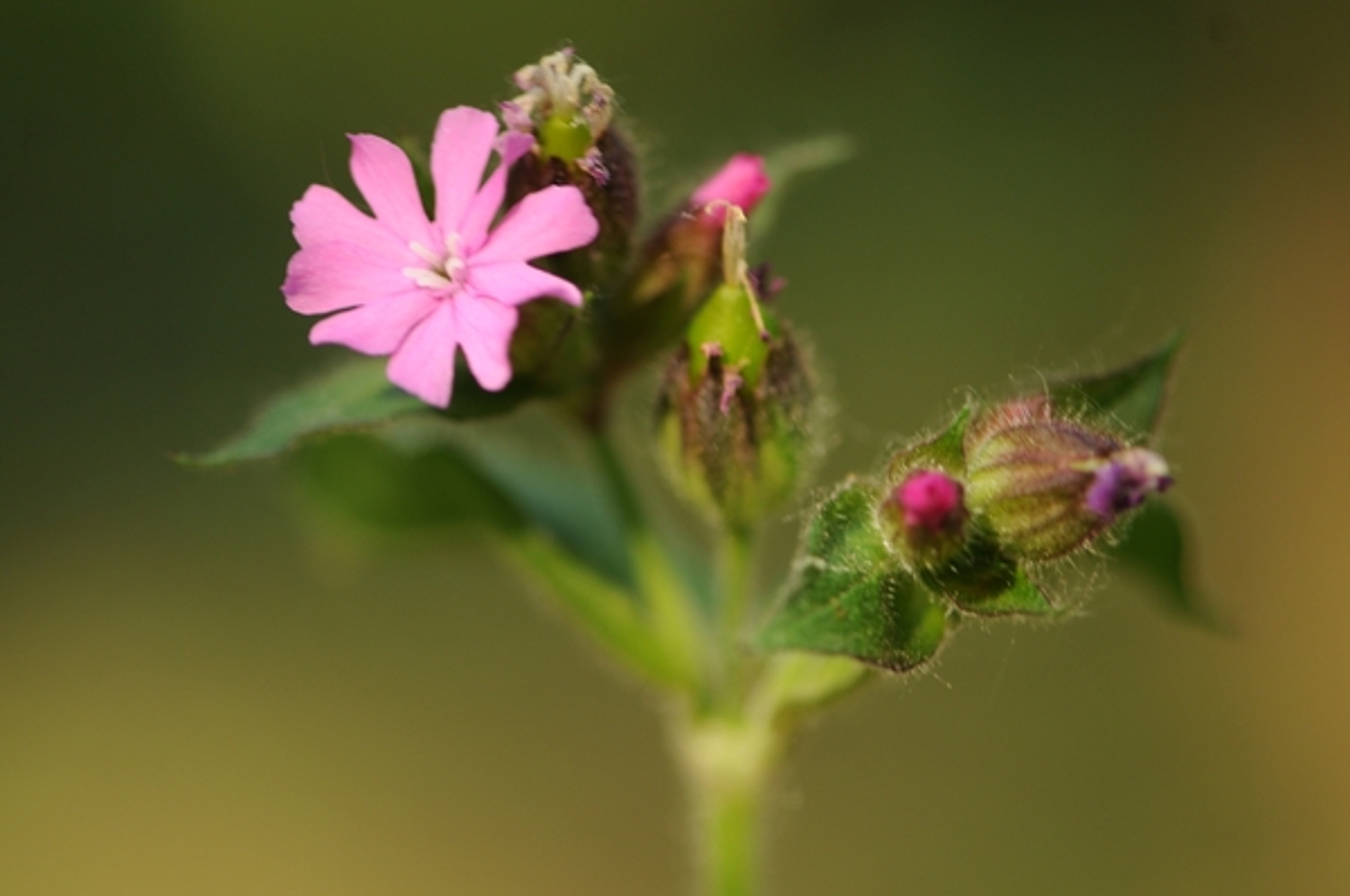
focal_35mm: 158
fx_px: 5897
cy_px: 448
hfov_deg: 13.1
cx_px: 675
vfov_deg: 8.7
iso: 200
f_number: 3.2
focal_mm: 105
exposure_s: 1/100
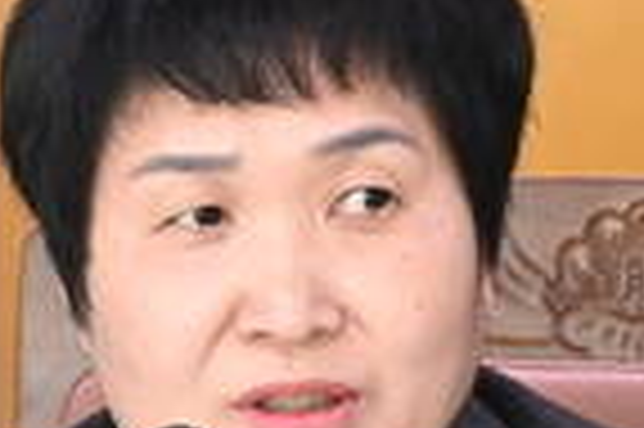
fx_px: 14044
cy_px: 491
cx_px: 347
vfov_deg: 1.7
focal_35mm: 786
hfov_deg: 2.6
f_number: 7.1
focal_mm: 125
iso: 3200
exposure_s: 1/160
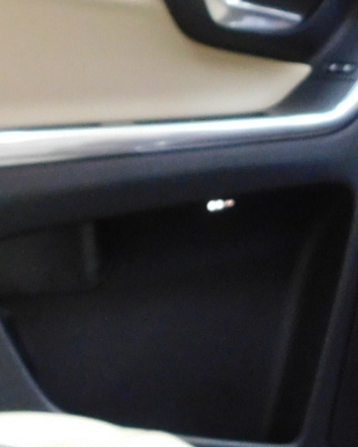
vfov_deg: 20.4
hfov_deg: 16.2
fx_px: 1231
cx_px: 350
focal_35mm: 93
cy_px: 335
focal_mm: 4
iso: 450
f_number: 3
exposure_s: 1/8
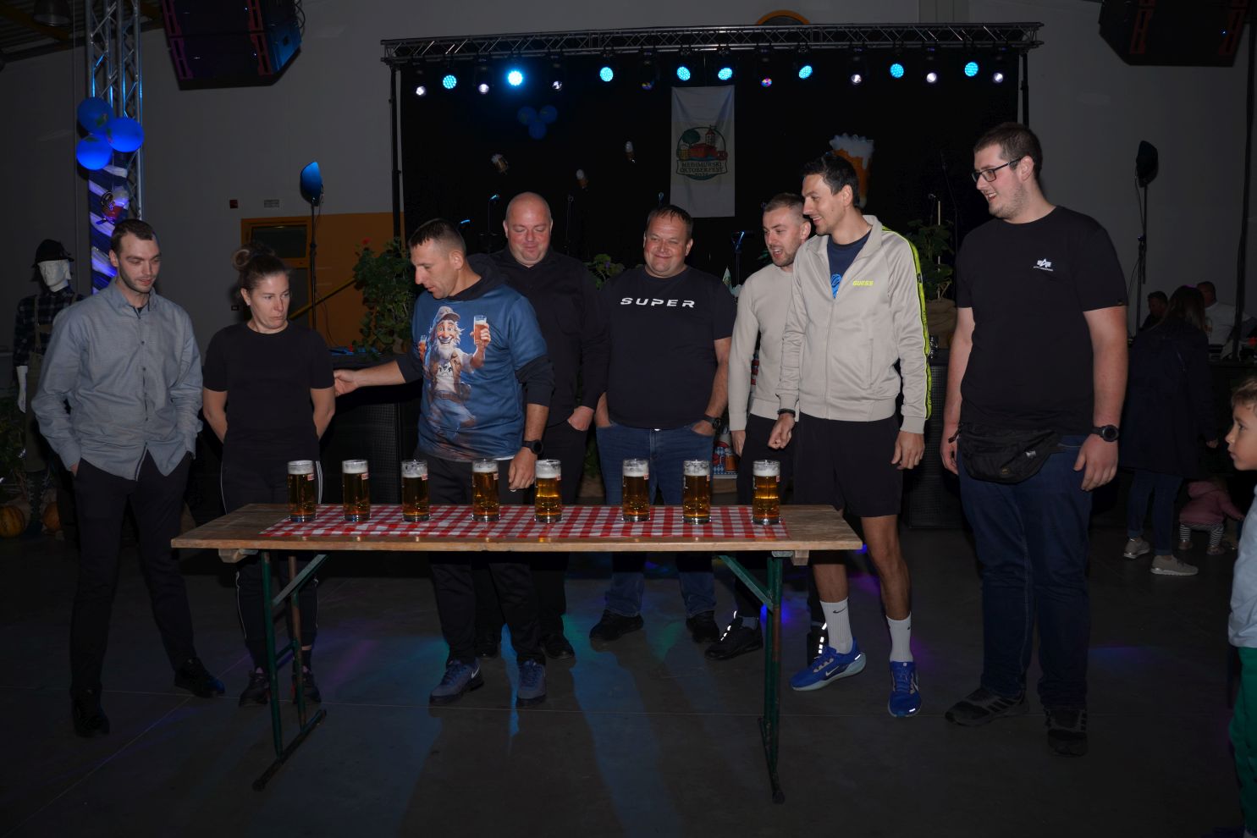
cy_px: 419
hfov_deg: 63.5
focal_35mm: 29
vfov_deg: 44.8
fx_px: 1016
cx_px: 628
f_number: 3.5
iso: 100
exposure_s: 1/200
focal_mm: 19.4
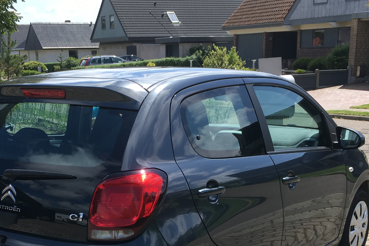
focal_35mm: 58
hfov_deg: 34.4
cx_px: 156
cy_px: 242
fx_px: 594
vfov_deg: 22.5
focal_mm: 4.15
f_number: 2.2
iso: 25
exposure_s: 1/974
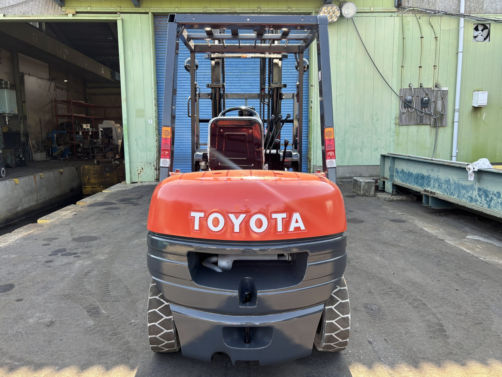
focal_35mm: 26
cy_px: 188
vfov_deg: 53.1
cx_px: 251
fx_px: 377
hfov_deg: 67.3
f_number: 1.6
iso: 50
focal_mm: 5.96
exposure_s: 1/326
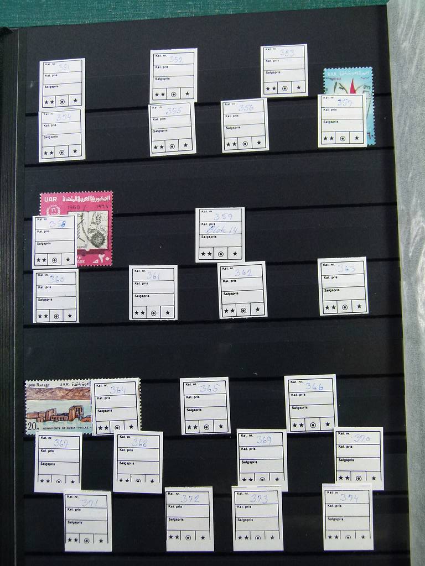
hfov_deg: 36.8
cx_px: 212
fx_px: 638
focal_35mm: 39
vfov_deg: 47.9
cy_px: 283
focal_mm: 7
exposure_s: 1/125
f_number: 3.1
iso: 250
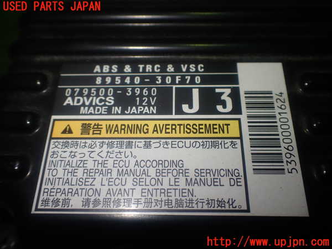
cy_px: 124
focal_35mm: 32
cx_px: 166
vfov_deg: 44.2
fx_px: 307
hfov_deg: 56.8
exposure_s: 1/100
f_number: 2.4
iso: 100
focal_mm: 5.79
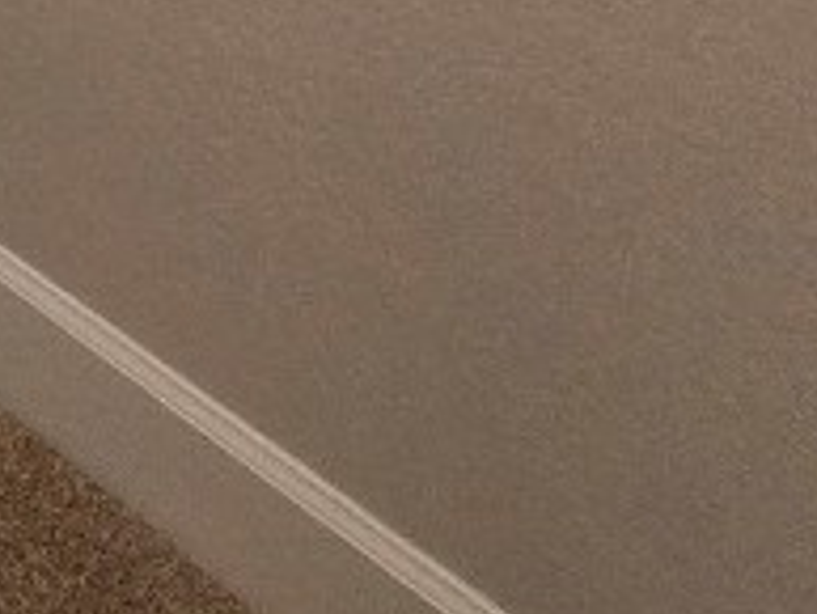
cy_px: -970
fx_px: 1630
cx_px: -906
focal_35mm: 69
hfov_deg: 17.5
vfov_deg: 13.4
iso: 200
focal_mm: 2.2
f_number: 2.2
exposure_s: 1/60
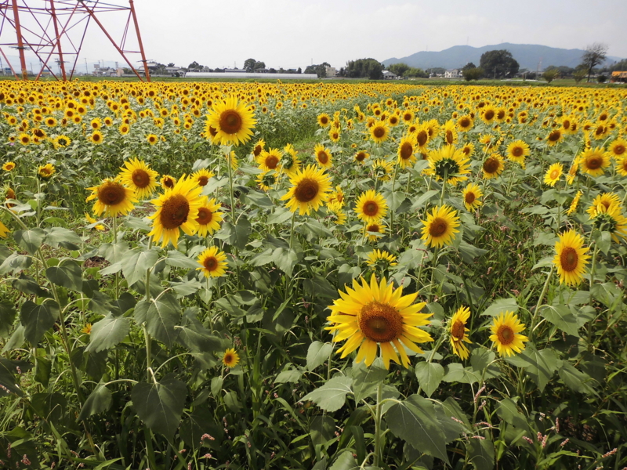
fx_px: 453
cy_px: 235
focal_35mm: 25
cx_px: 314
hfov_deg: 69.4
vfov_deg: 54.9
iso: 64
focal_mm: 4.5
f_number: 8.72
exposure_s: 1/125
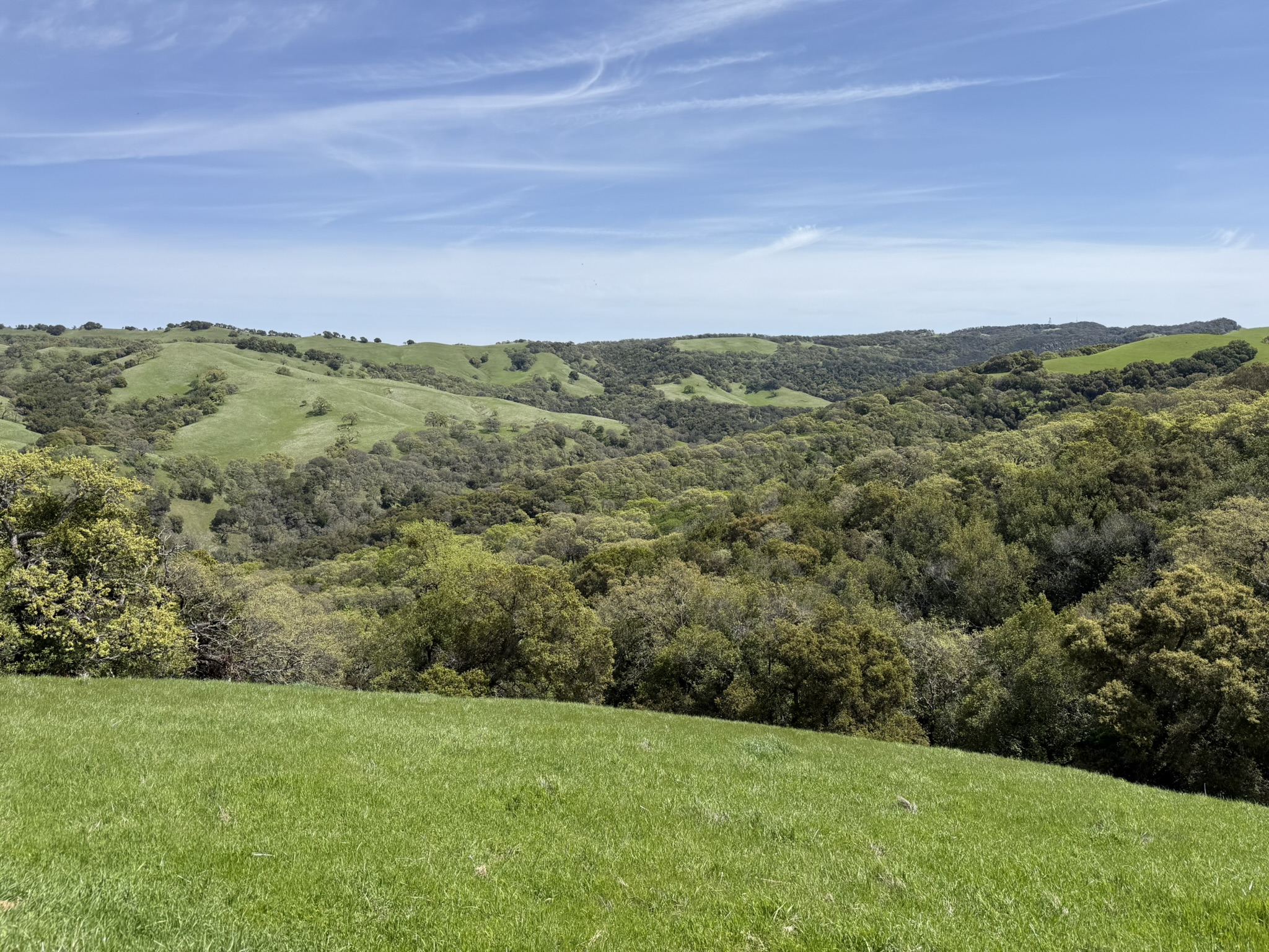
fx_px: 880
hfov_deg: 71.6
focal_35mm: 24
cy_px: 476
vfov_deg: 56.8
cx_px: 634
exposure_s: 1/5319
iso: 80
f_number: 1.78
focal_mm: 6.76
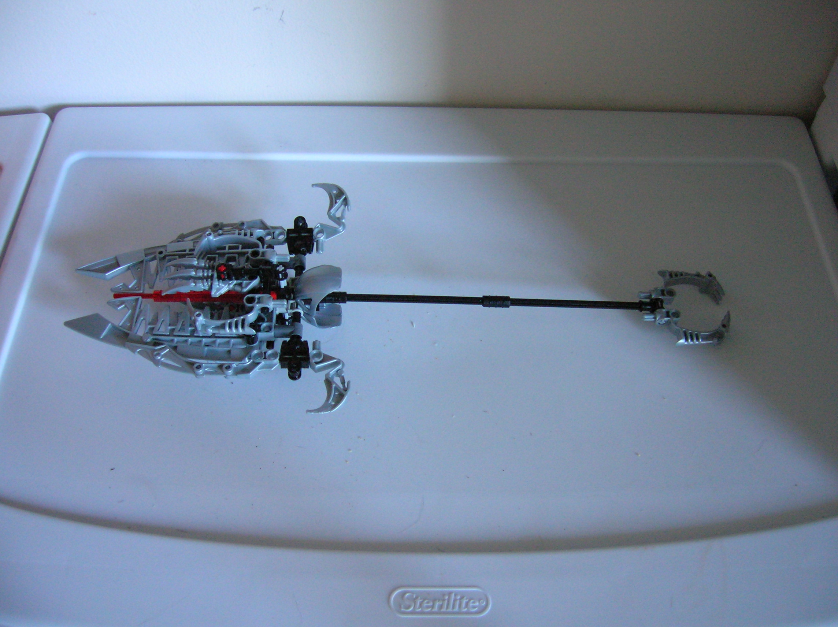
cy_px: 314
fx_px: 822
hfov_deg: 54.0
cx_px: 419
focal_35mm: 34
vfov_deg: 41.7
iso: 200
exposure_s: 1/3.5
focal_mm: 5.7
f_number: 2.9
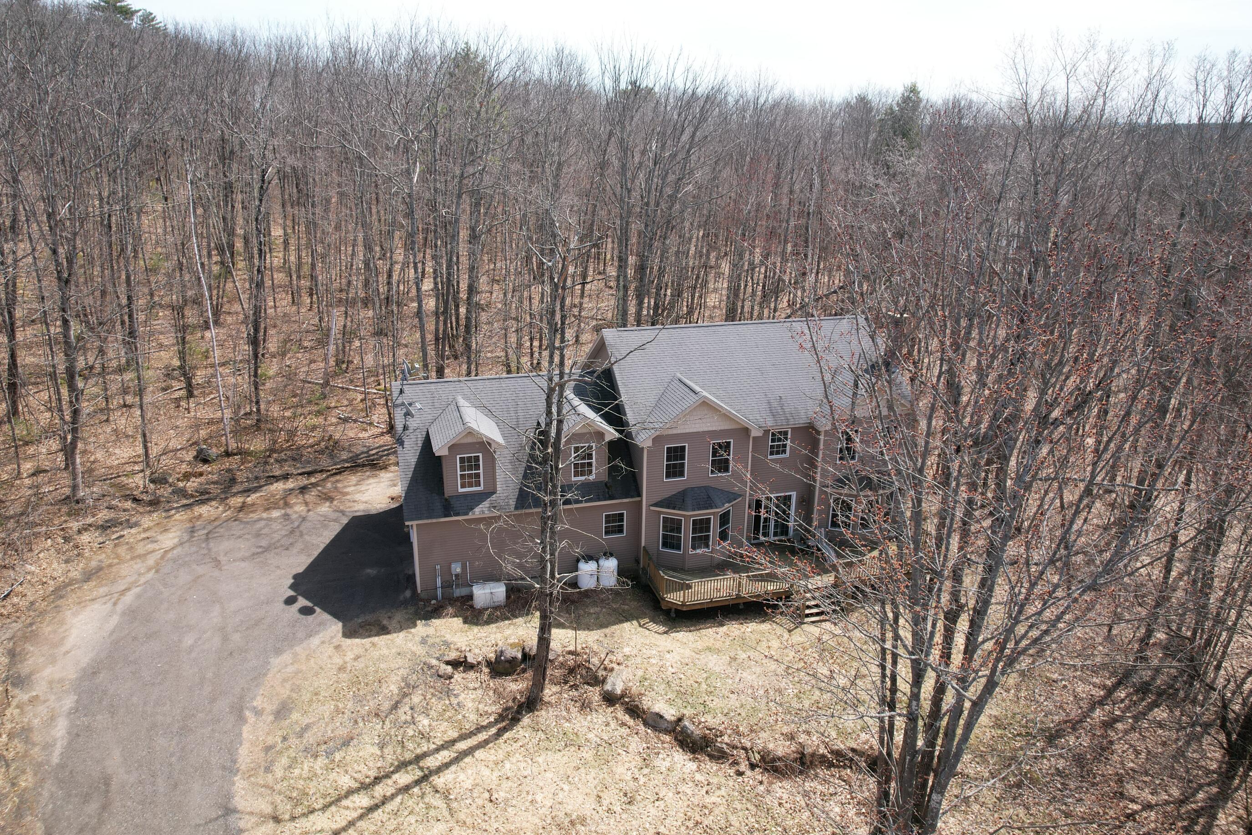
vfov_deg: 53.1
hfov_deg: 73.7
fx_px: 835
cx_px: 595
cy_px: 404
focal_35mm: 24
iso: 200
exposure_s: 1/320
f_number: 2.8
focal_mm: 8.38
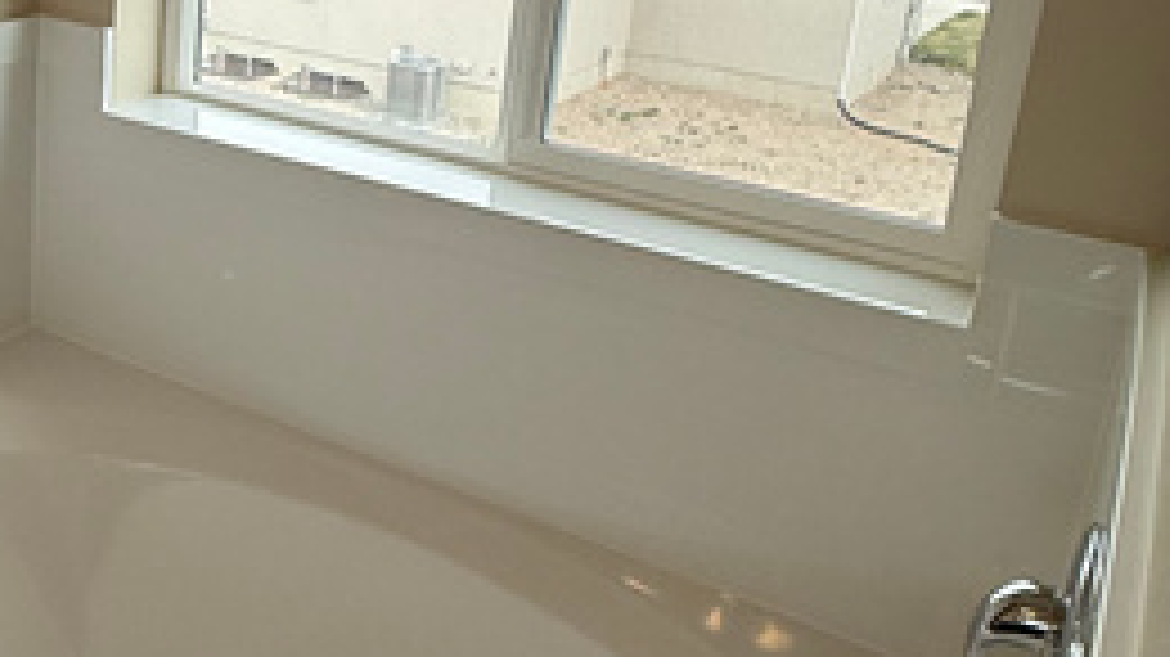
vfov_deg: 25.9
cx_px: 130
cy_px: 99
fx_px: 1395
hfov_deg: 42.0
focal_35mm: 45
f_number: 2.2
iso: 64
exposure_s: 1/494
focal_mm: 2.22
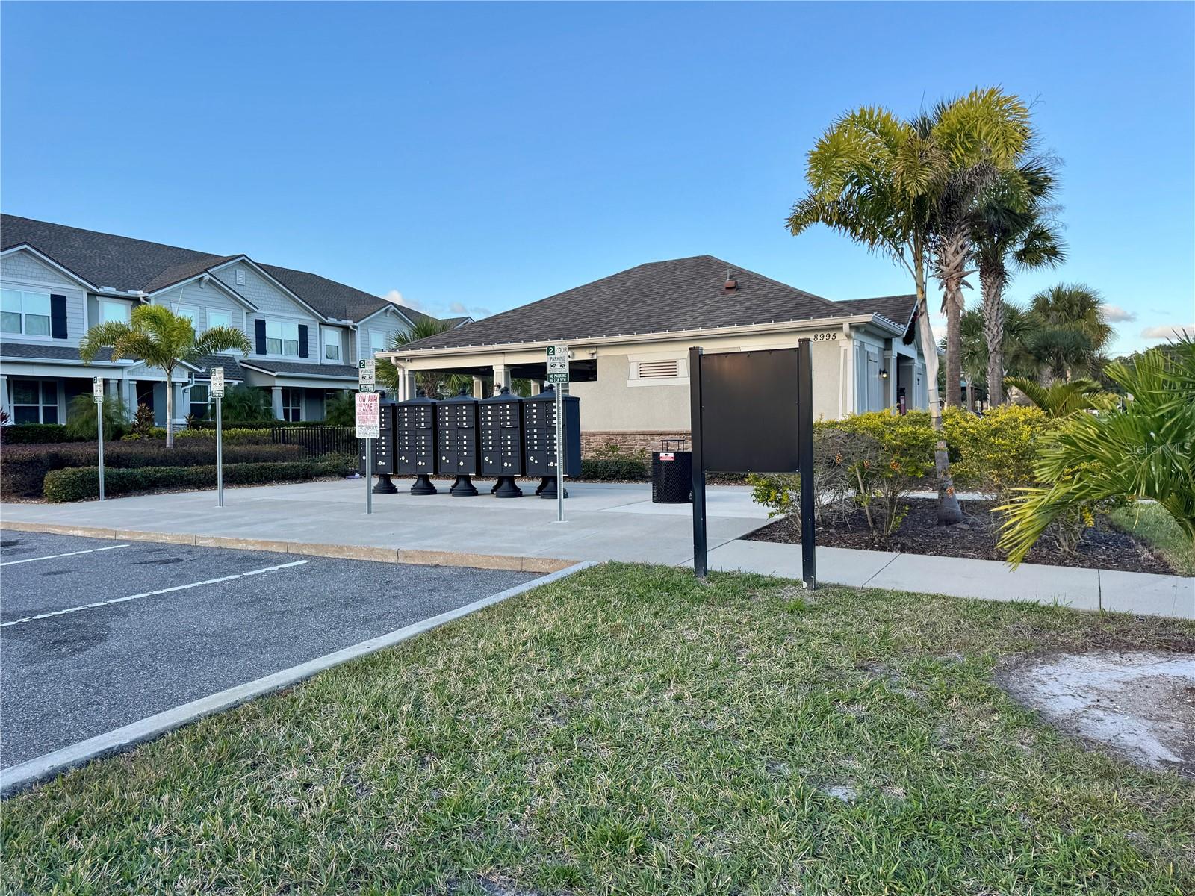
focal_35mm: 24
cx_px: 598
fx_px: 829
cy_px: 448
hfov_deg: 71.6
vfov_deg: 56.8
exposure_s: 1/1094
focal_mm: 6.76
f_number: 1.78
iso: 80
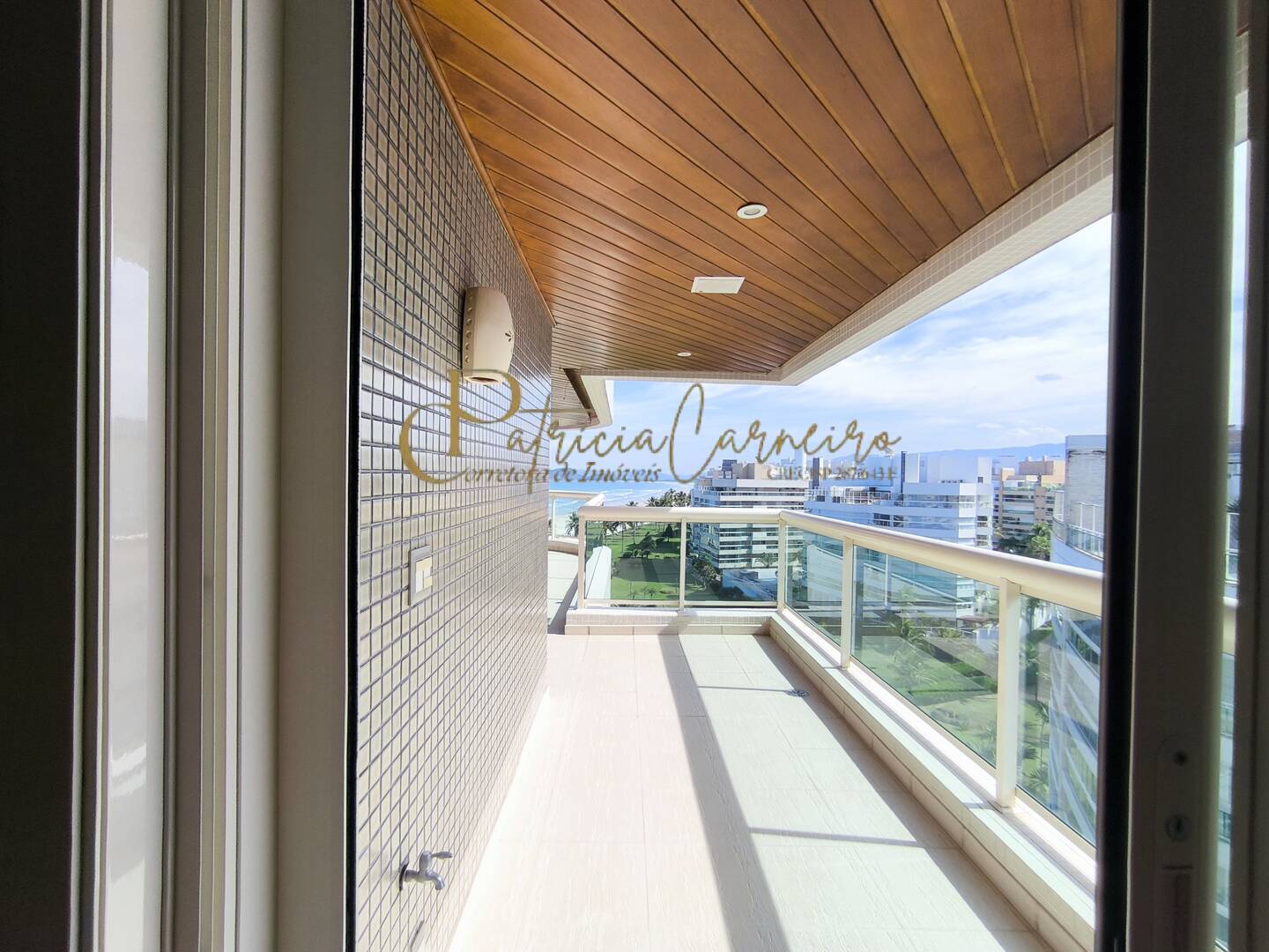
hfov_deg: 94.5
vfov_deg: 78.1
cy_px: 476
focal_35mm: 16
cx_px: 634
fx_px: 587
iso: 50
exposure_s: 1/663
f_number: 2.2
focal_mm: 1.65
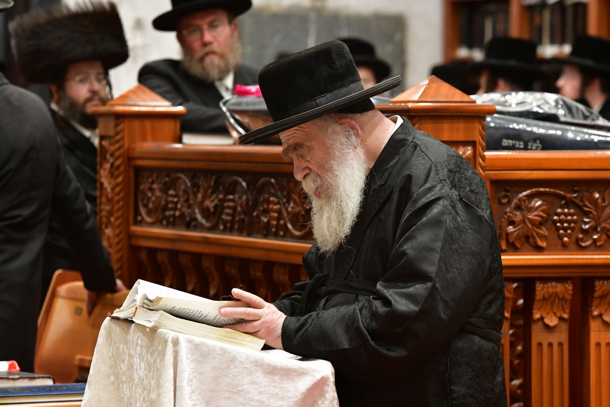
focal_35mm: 188
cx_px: 329
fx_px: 3185
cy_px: 200
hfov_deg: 10.9
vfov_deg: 7.3
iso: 3200
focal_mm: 160
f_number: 5.6
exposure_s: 1/100
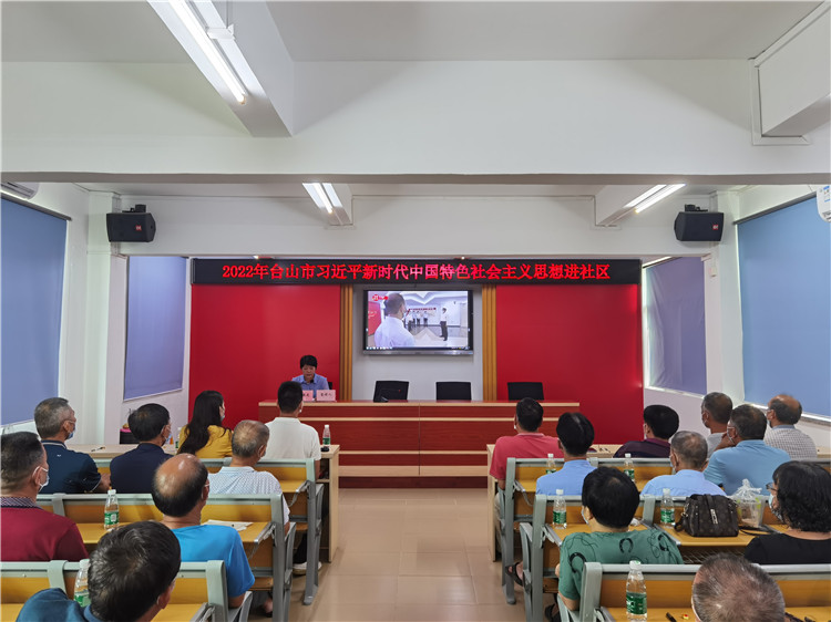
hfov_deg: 65.3
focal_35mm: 27
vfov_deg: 51.3
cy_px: 311
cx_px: 416
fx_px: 648
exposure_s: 1/53.2
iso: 50
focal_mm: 6.71
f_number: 1.9
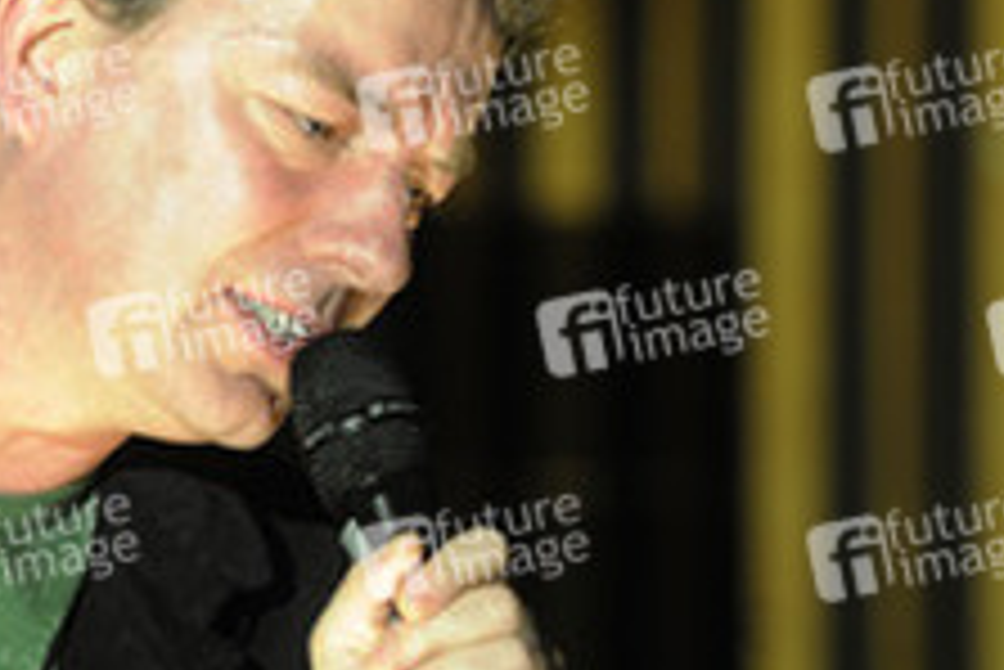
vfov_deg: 3.4
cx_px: 534
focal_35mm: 404
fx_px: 11274
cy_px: 211
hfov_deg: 5.1
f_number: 5.6
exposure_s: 1/80
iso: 3200
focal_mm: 200
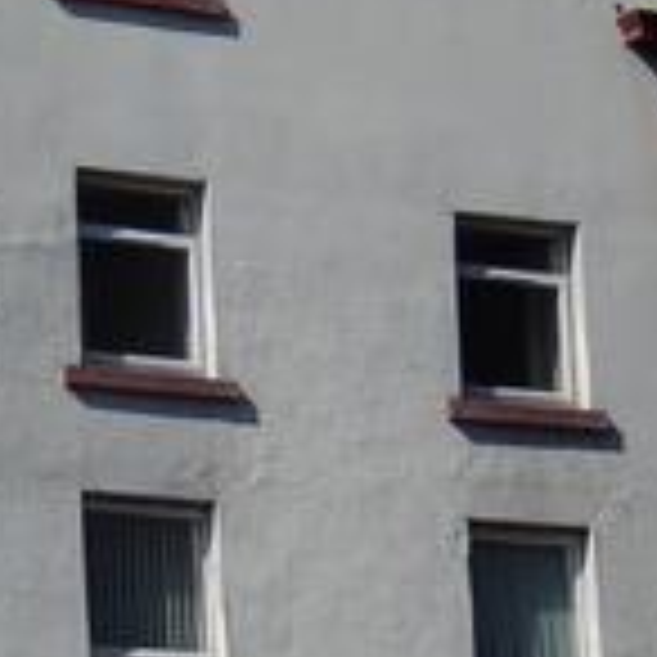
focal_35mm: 174
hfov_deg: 9.9
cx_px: -176
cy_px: 657
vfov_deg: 10.0
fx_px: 3736
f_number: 8.6
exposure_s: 1/500
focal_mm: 8.1
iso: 125
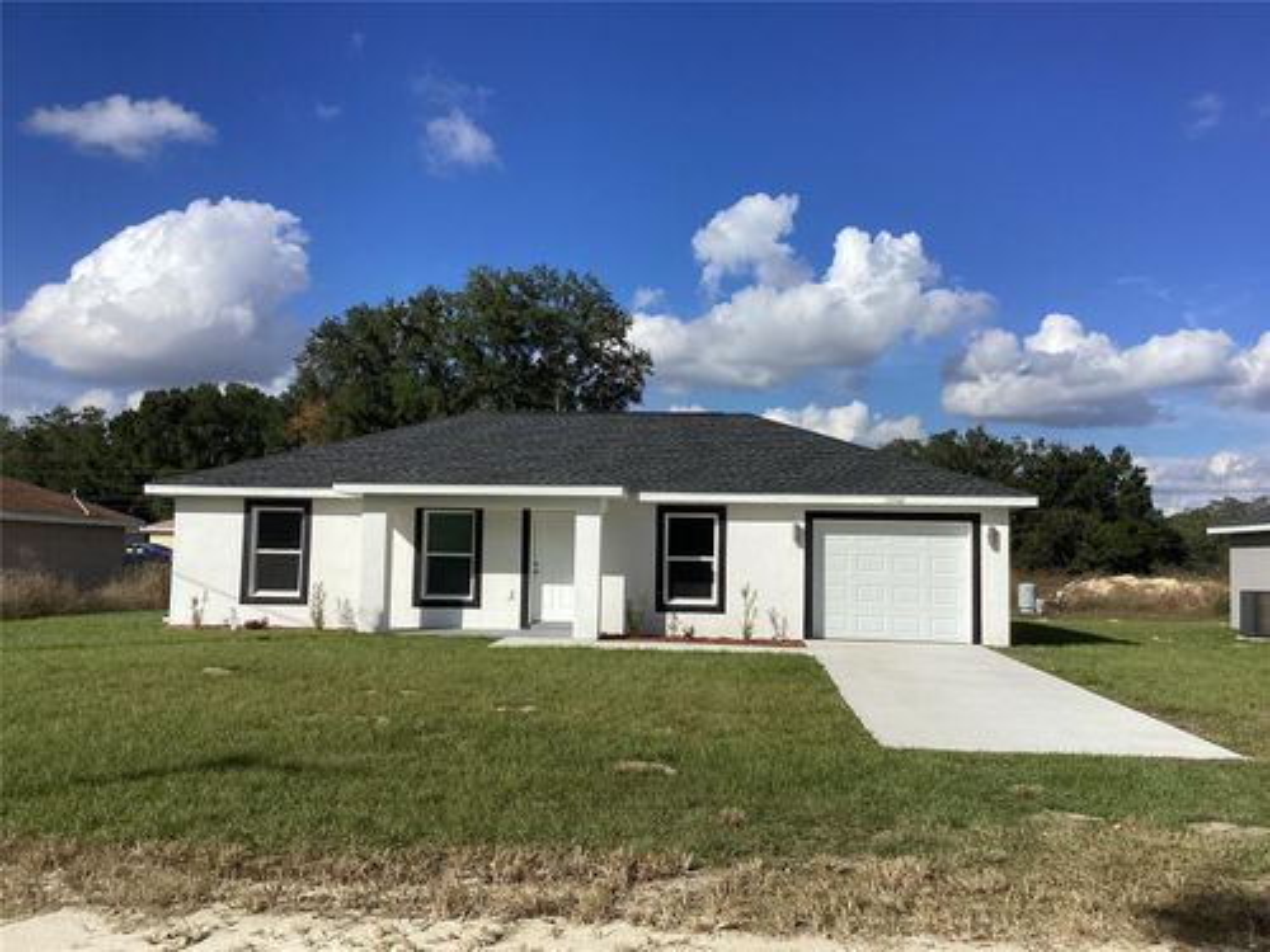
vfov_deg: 45.4
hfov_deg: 58.4
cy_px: 476
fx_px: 1137
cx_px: 635
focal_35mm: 31
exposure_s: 1/2551
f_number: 2.4
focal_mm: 3.3
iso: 25
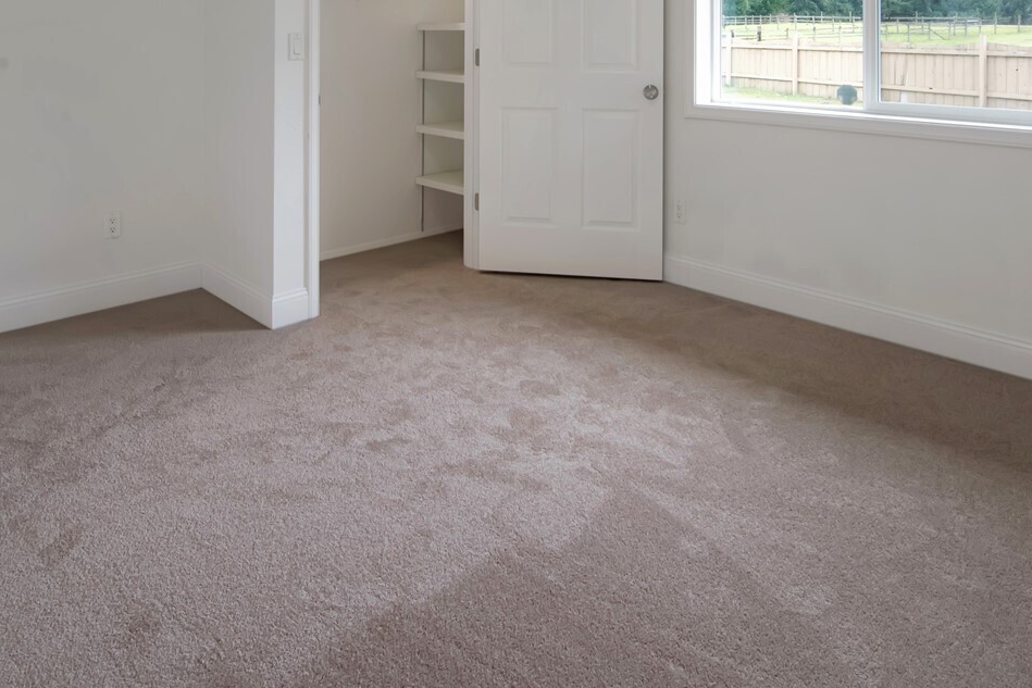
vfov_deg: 46.5
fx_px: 717
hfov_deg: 71.5
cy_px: 76
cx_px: 519
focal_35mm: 25
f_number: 13
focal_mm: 14
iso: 400
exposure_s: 1/100
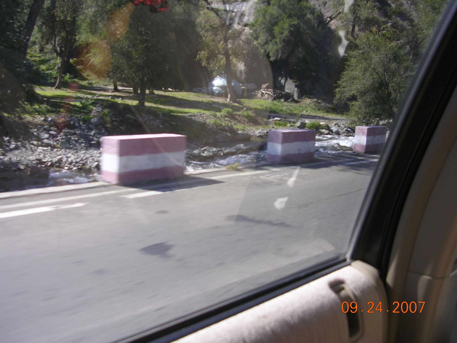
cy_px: 172
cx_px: 228
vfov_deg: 37.7
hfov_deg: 49.0
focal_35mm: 38
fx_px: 502
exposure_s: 1/116
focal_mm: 5.8
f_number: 2.8
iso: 50
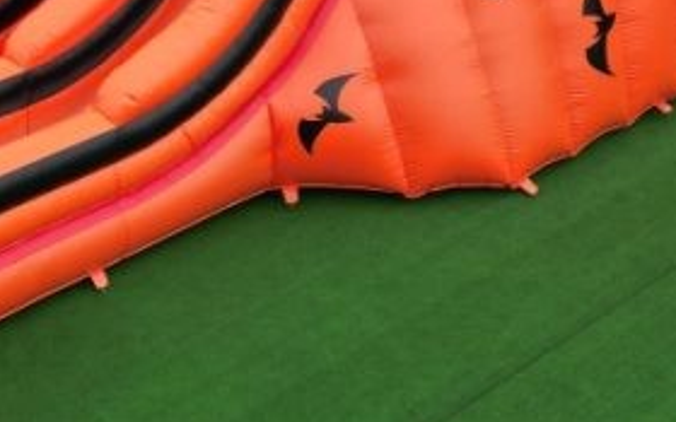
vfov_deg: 13.2
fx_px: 1713
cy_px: -244
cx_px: 152
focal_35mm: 93
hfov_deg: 22.1
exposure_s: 1/2000
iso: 150
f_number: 1.7
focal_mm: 6.72
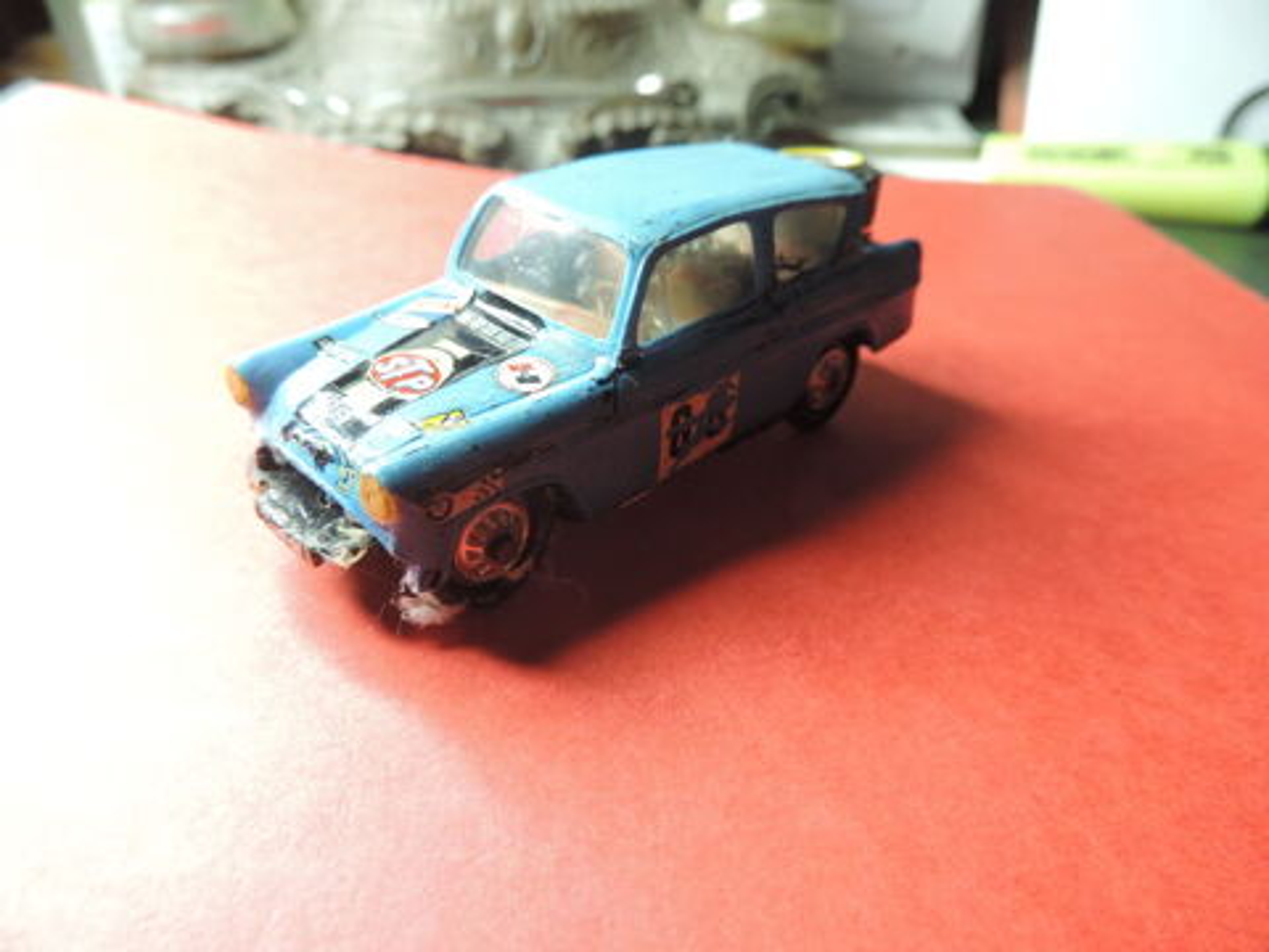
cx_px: 634
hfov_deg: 71.6
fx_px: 880
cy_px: 476
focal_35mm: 24
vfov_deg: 56.8
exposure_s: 1/30
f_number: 3
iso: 400
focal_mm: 4.3
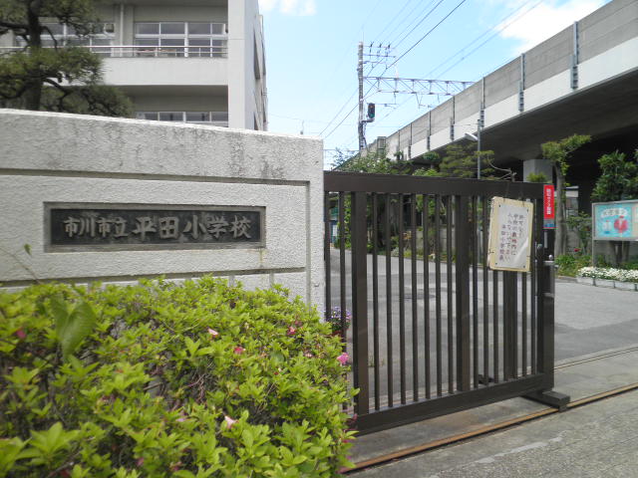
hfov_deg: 67.3
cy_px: 239
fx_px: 479
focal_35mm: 26
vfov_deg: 53.1
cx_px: 319
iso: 64
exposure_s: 1/80
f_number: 7.9
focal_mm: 4.7
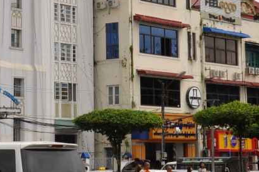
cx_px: 101
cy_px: -6
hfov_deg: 14.4
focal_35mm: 142
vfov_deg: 9.6
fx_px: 1021
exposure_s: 1/250
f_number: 8
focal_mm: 26
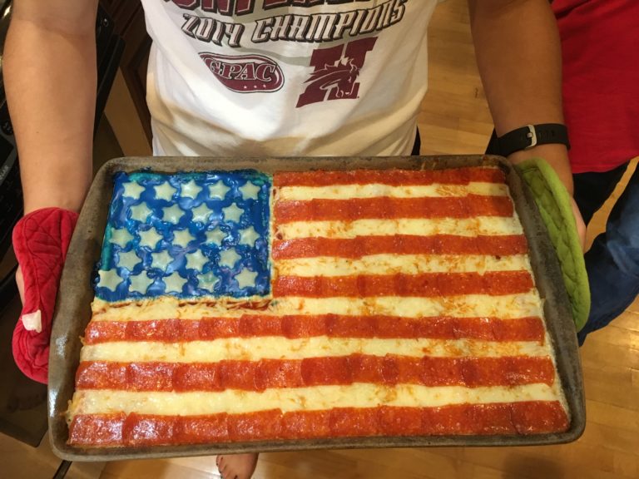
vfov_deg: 48.2
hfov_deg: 61.7
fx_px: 535
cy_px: 240
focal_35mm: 29
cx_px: 320
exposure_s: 1/30
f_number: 2.2
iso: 160
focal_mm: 4.15
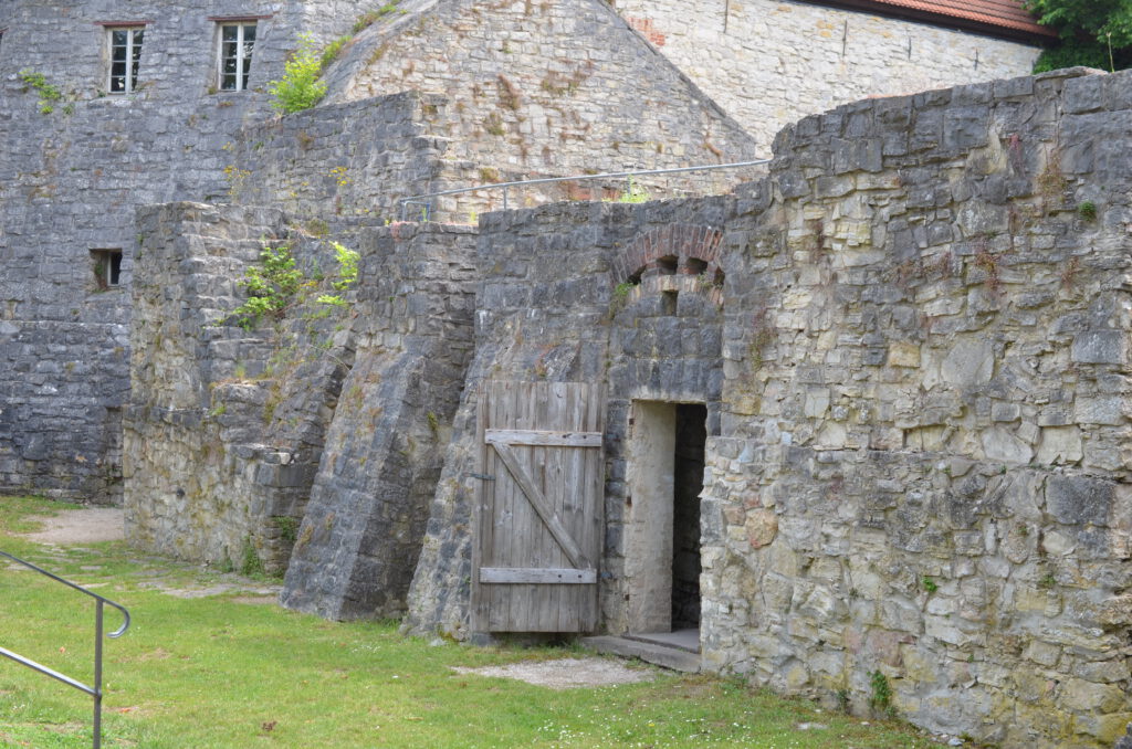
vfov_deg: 22.5
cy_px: 374
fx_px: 1883
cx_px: 566
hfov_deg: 33.5
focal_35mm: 60
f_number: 6.3
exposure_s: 1/80
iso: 100
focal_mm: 40
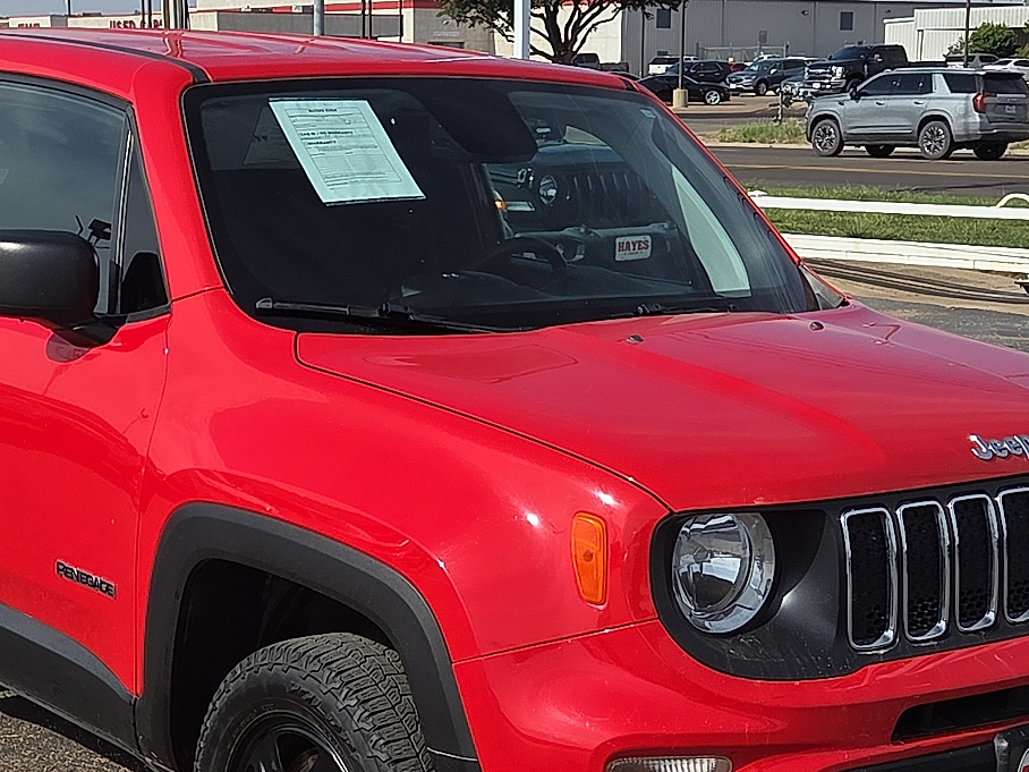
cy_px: 517
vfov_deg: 19.8
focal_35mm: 74
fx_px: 2200
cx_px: 415
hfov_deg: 26.3
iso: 72
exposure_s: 1/10000
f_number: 1.8
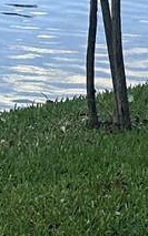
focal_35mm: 191
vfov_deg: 9.6
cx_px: 131
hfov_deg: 6.9
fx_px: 1233
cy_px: -341
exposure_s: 1/2252
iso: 80
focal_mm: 6.86
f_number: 1.78
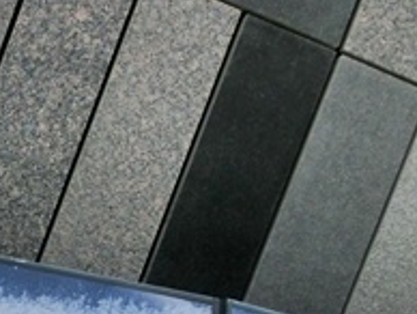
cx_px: -202
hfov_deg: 21.0
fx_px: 953
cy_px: 475
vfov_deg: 16.9
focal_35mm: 79
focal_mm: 4.24
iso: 100
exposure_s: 1/60
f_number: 3
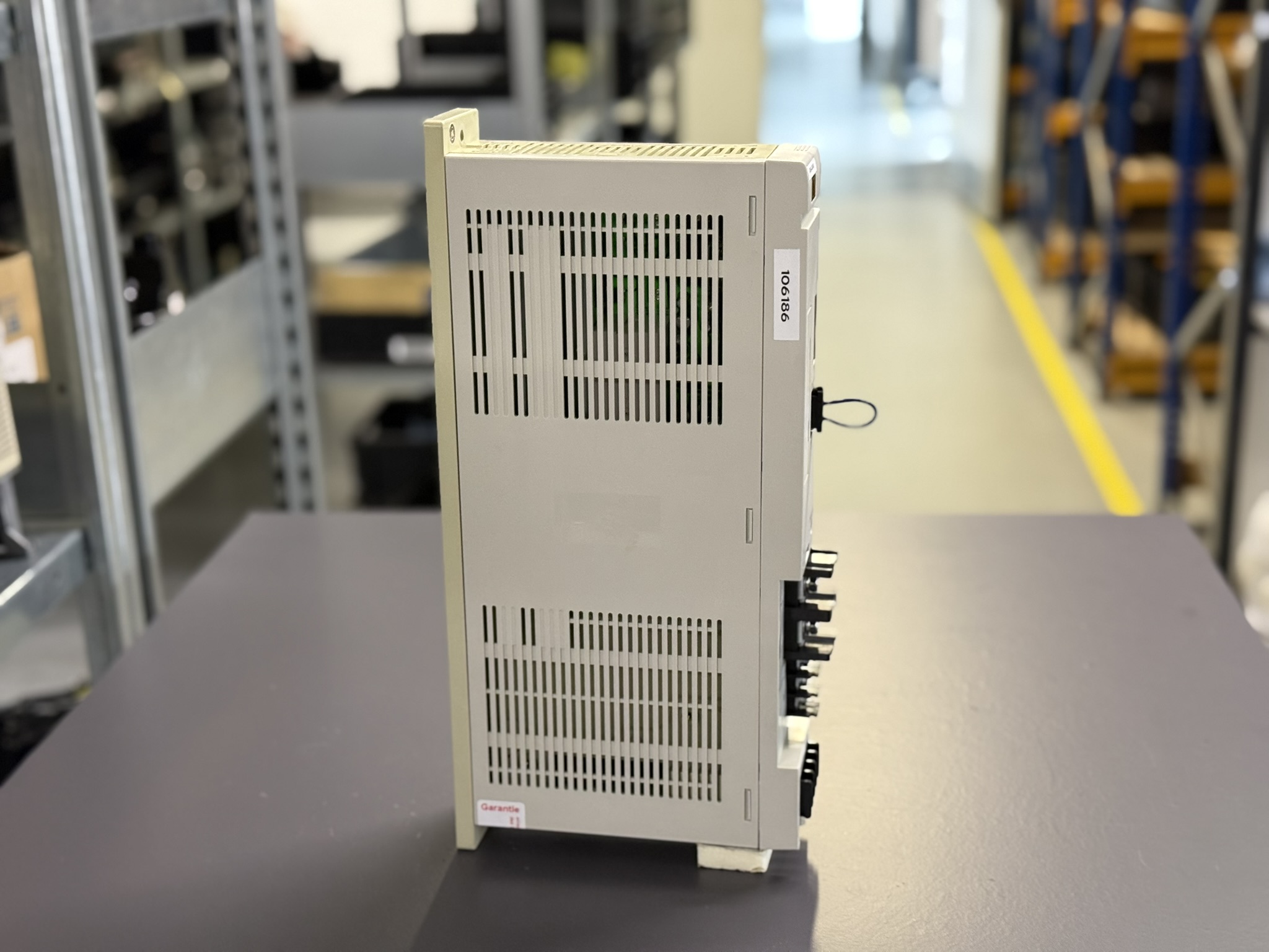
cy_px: 476
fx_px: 1760
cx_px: 634
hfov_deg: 39.7
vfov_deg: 30.3
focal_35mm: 48
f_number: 1.78
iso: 250
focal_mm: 6.76
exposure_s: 1/50
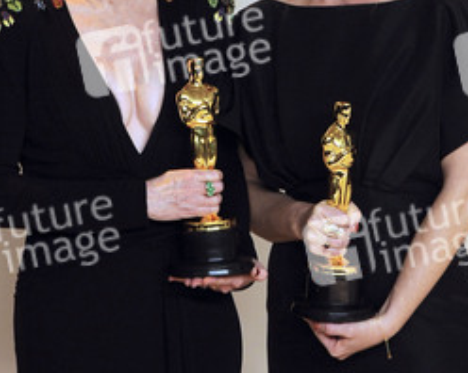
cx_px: 229
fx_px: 3252
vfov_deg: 6.6
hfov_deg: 8.2
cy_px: 147
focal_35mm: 235
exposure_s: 1/200
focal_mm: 155
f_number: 5.6
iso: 2000
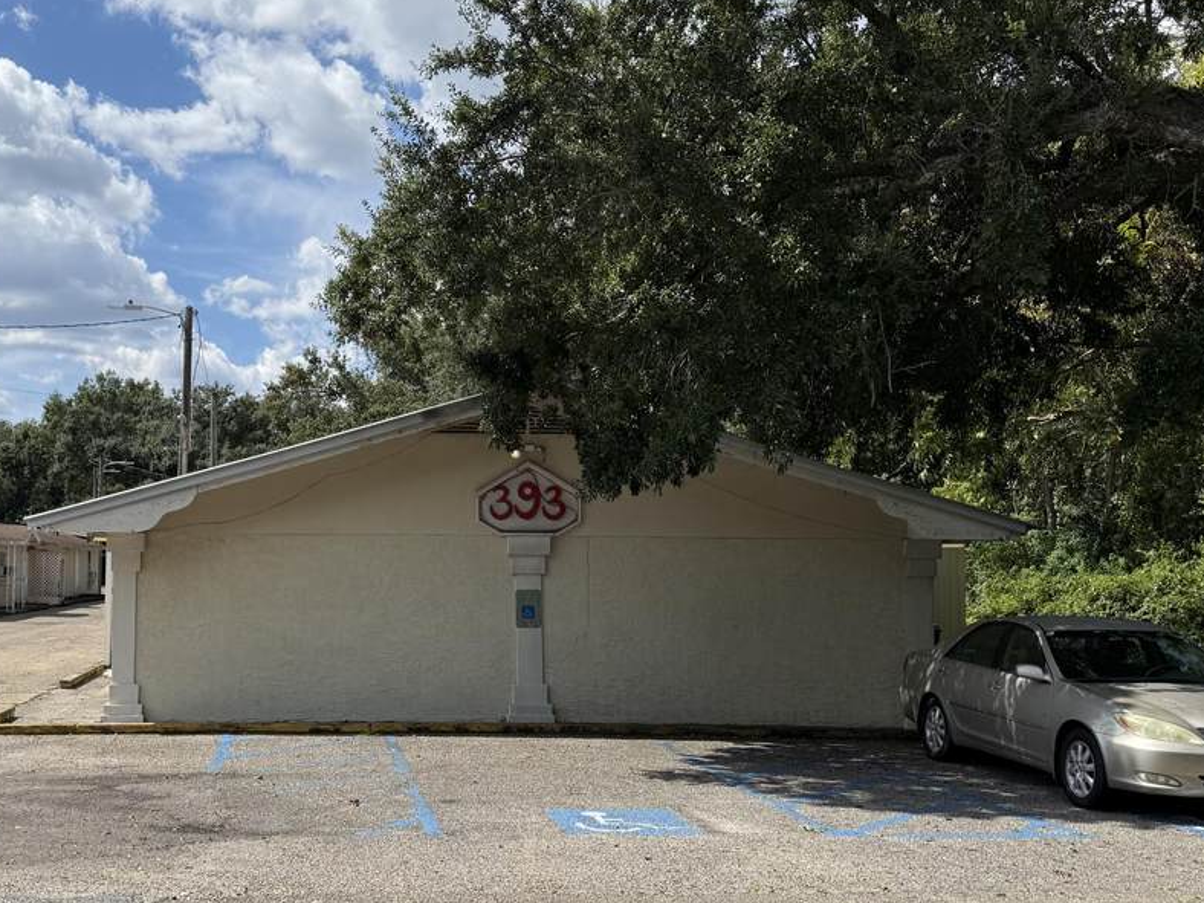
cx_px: 394
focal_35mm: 39
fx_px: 1356
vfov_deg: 36.8
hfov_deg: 47.0
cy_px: 503
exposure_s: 1/6173
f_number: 1.78
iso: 80
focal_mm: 6.76
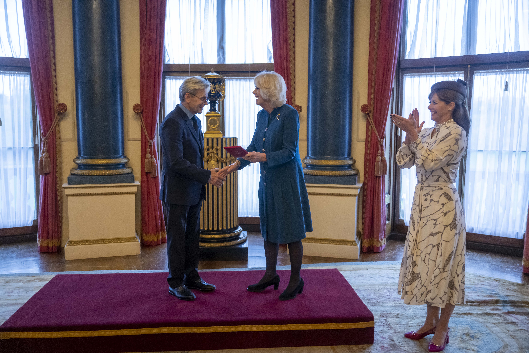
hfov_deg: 58.0
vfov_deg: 40.5
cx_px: 264
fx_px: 478
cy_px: 176
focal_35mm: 32
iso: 3200
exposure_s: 1/400
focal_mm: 32.5
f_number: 2.8
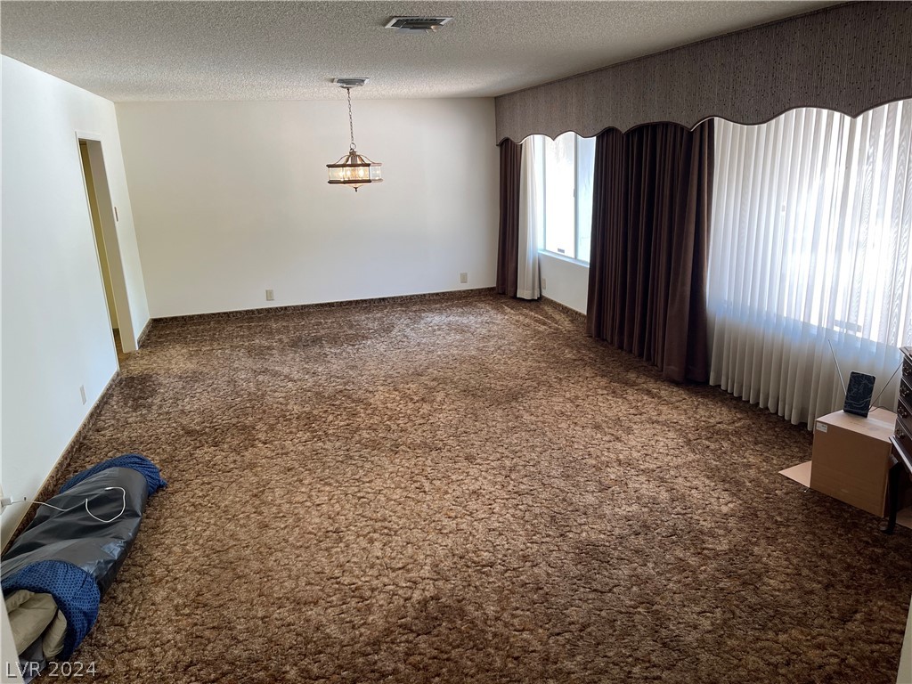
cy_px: 342
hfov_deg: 69.4
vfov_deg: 54.9
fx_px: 659
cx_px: 456
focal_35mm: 25
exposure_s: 1/120
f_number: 1.6
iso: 125
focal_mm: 5.1
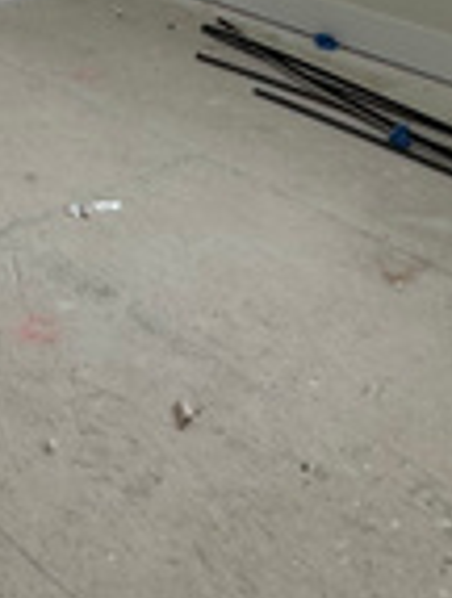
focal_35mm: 75
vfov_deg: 21.6
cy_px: -301
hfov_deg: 19.5
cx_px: 88
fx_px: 1300
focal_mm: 2.22
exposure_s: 1/99
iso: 64
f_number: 2.2
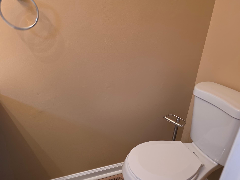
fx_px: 173
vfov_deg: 54.8
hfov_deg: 69.3
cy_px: 96
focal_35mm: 25
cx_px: 128
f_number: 1.7
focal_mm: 6.3
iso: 320
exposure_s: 1/120
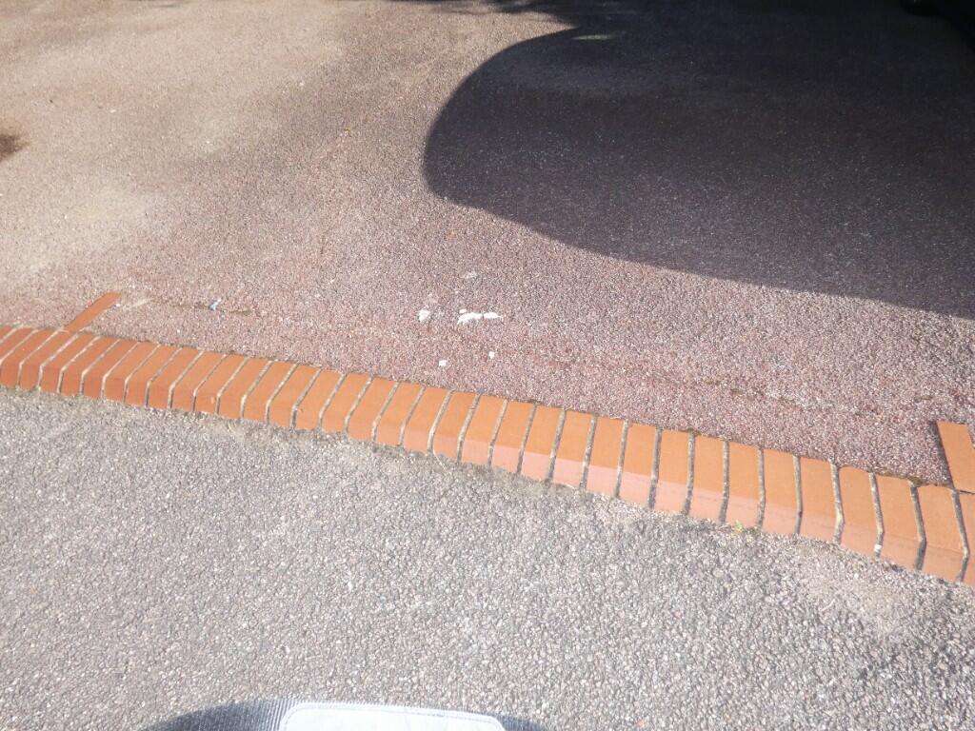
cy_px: 366
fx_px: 563
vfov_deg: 66.0
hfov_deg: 81.7
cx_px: 488
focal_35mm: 20
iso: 200
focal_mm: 3.6
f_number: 4
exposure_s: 1/1000
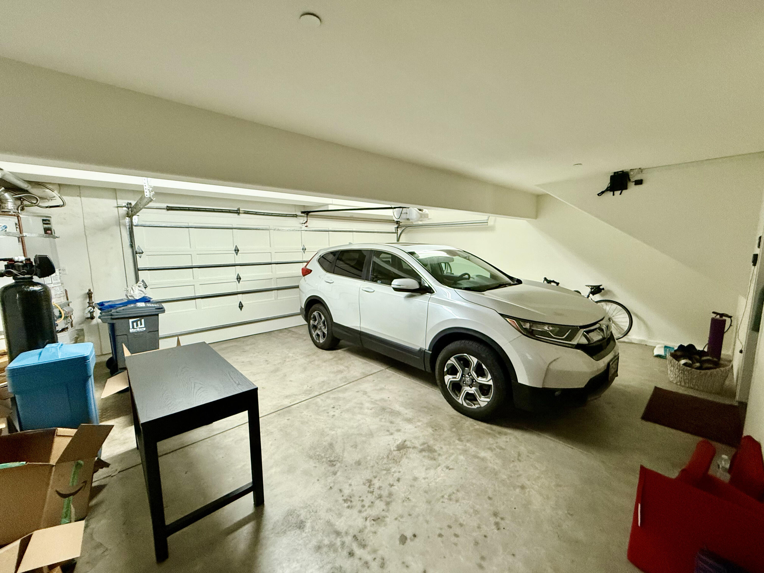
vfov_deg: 85.7
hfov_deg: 102.1
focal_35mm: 14
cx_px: 382
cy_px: 286
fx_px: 309
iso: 400
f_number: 2.2
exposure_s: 1/60
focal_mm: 2.22
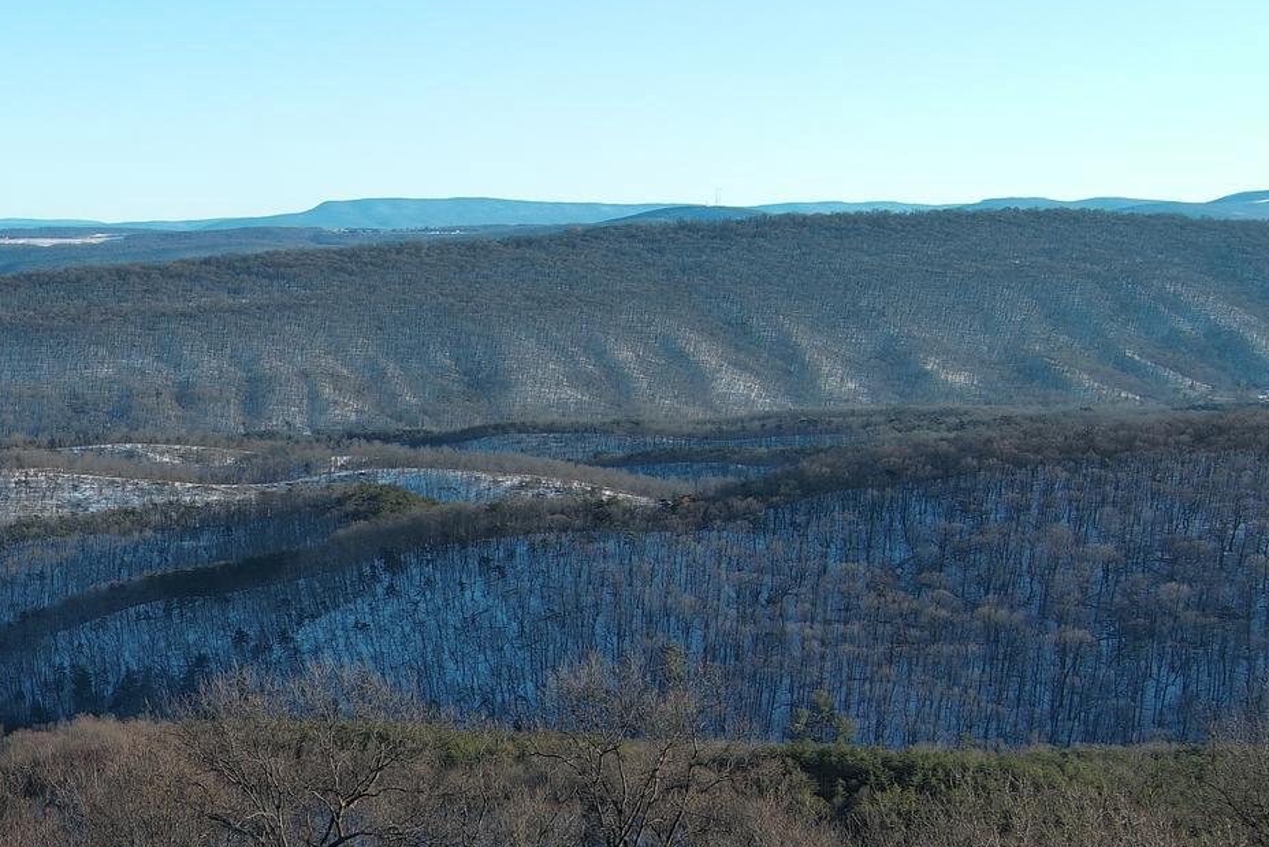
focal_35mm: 64
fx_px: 2256
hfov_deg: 28.9
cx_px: -77
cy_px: 636
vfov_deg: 21.1
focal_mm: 10.57
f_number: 2.8
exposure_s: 1/664
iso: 100
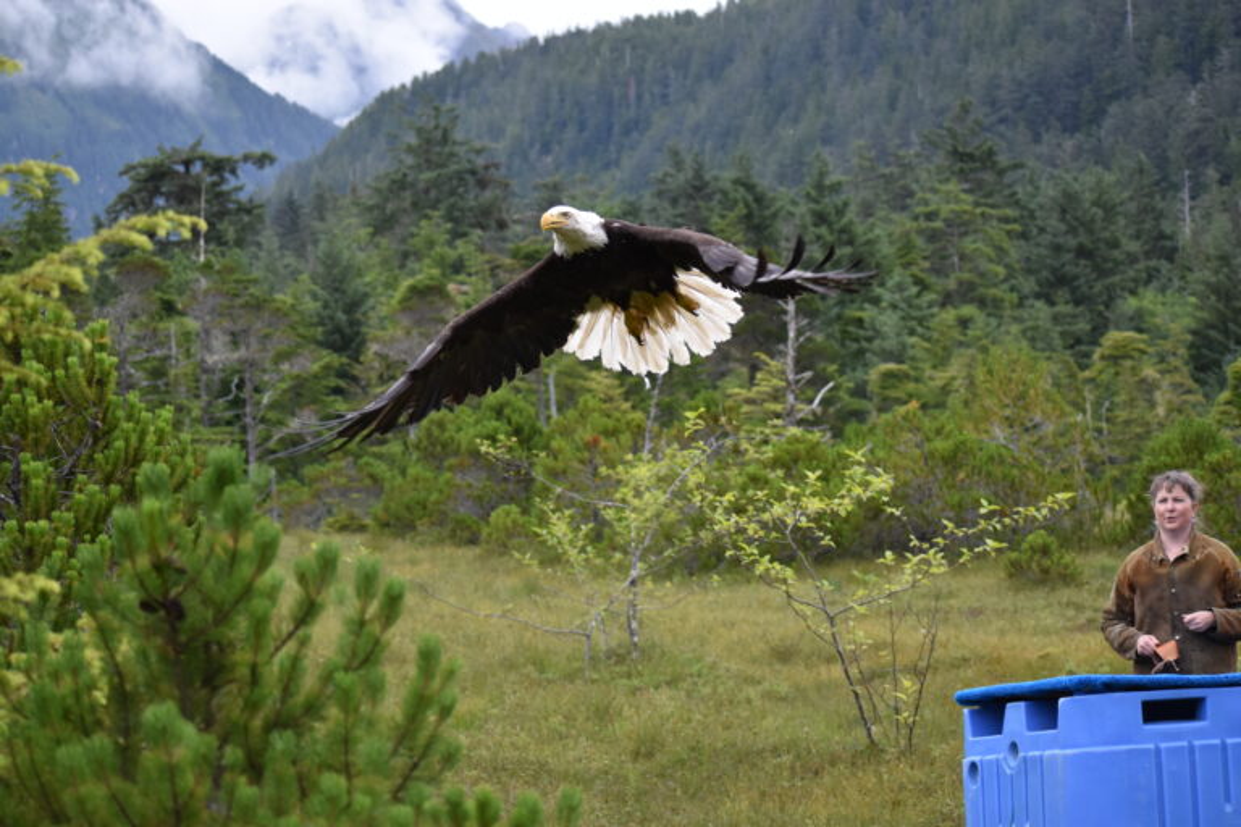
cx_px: 620
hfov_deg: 19.5
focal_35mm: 105
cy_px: 414
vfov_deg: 13.0
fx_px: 3619
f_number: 4.5
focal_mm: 70
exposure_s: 1/1000
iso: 500
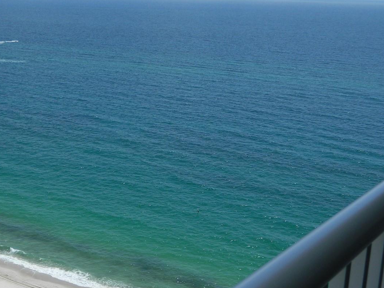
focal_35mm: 62
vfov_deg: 23.5
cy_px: 197
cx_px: 123
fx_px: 688
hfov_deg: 30.9
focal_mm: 7.3
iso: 80
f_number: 9.8
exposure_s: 1/200
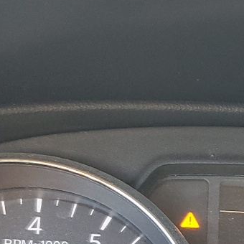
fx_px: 861
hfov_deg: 15.4
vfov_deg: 15.7
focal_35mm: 108
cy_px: 271
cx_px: 307
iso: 81
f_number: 1.5
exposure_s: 1/100
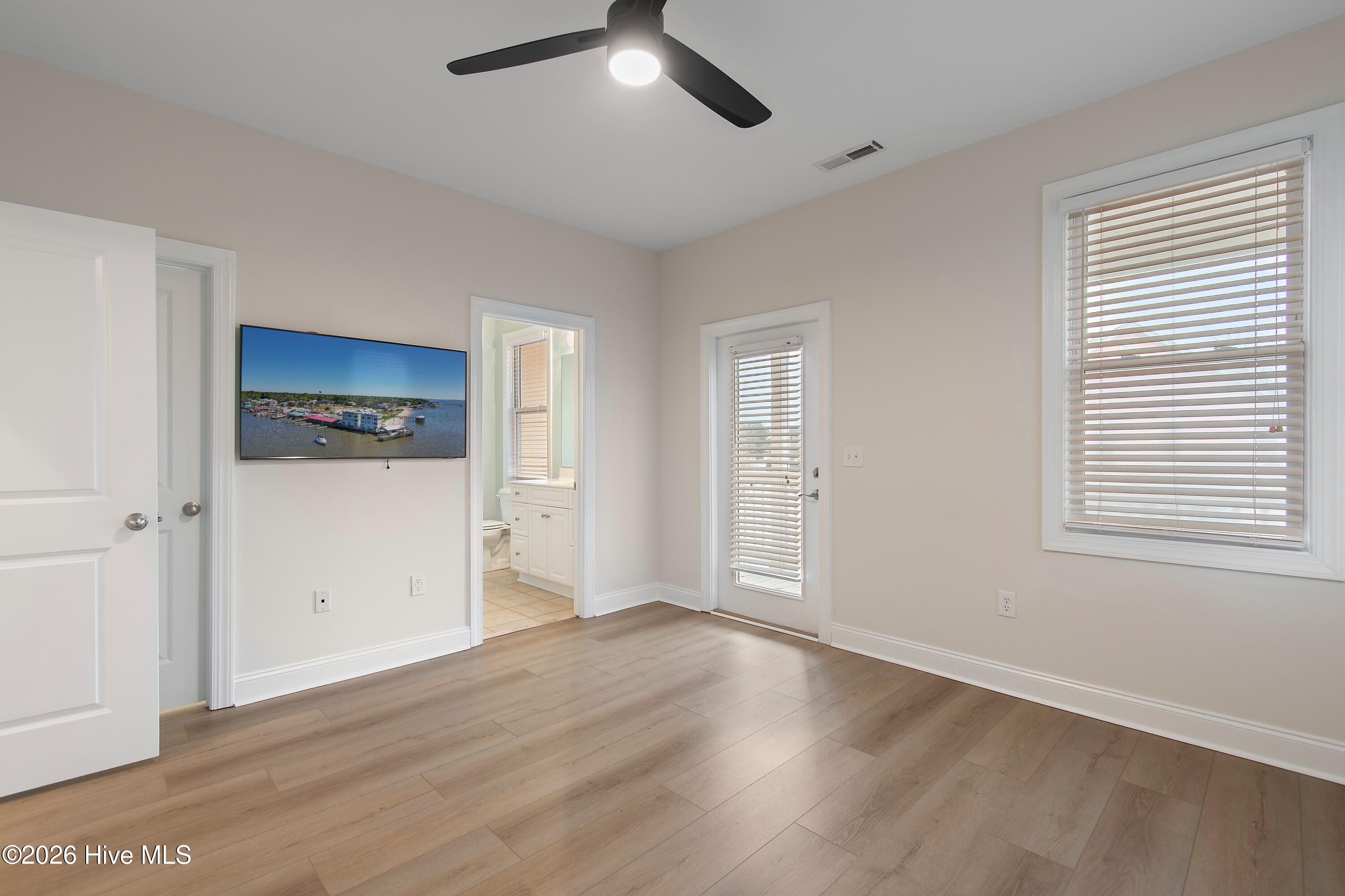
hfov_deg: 100.4
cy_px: 448
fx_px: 560
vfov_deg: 77.3
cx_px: 672
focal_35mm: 15
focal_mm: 10
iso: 100
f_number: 4.5
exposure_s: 1/3
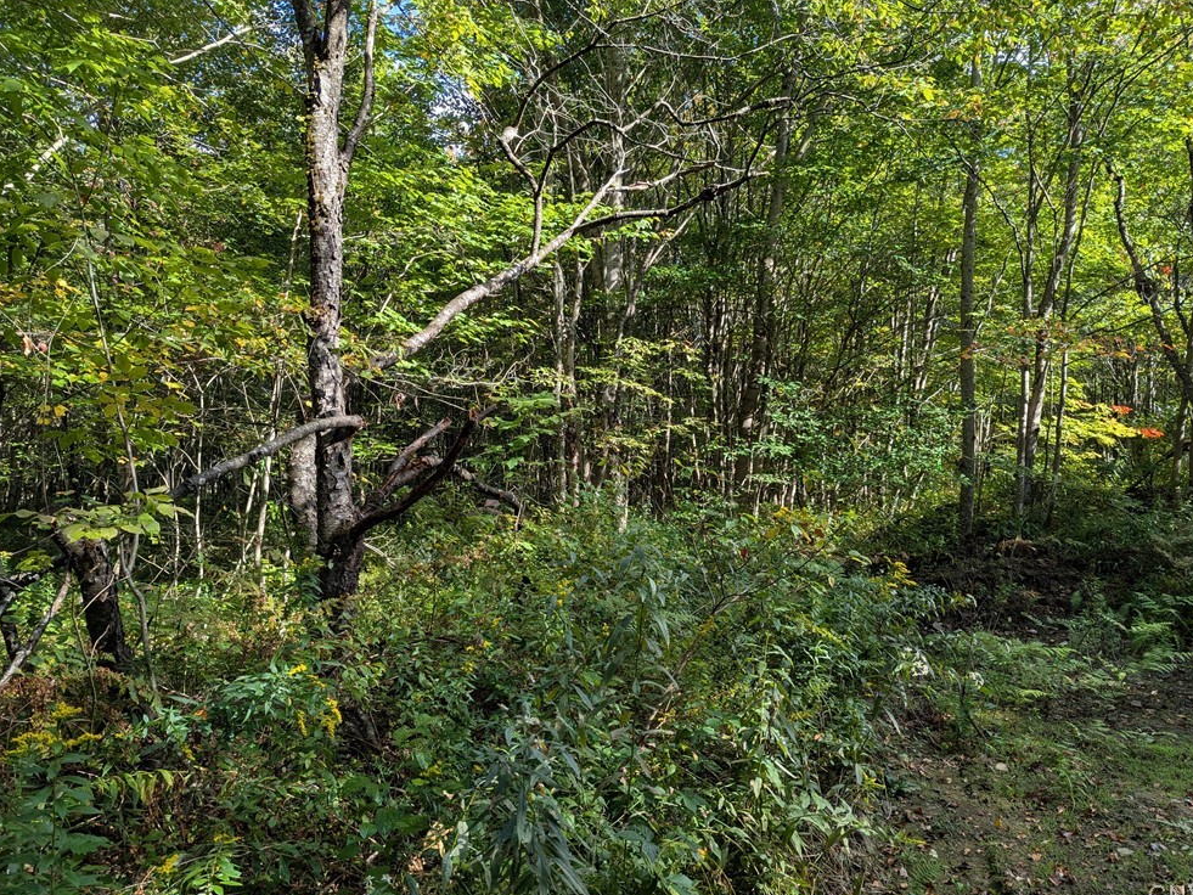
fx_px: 862
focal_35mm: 25
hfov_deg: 69.4
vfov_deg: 54.9
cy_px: 456
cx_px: 614
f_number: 1.85
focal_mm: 6.81
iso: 38
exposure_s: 1/341
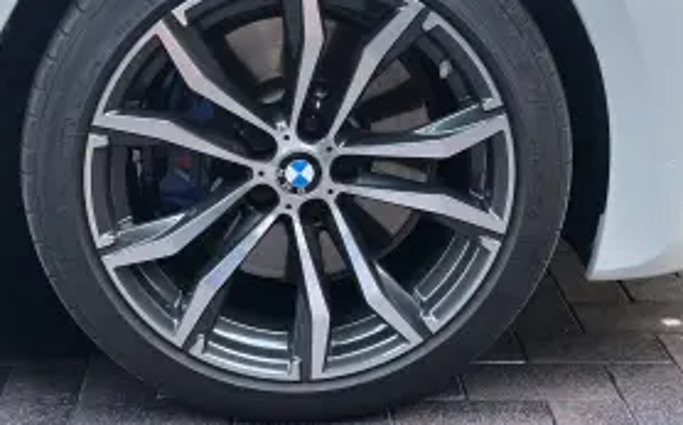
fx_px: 1227
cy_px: 125
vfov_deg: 19.6
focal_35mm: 66
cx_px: 302
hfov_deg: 31.1
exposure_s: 1/40
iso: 400
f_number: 1.78
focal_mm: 6.86
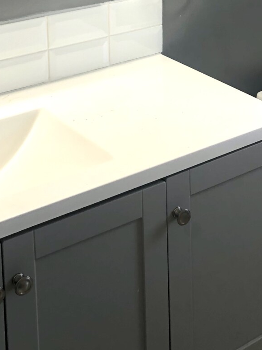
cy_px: -59
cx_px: 199
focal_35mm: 74
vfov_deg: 24.2
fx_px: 747
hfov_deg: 19.7
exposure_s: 1/120
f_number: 1.8
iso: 64
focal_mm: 3.99
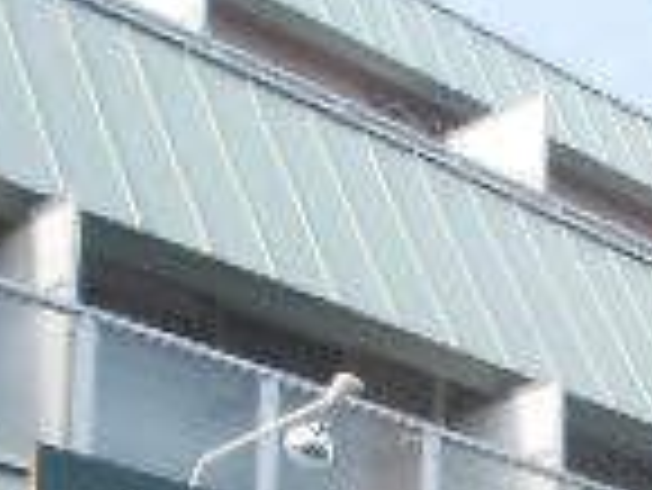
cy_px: 958
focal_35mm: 115
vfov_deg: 11.7
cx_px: 791
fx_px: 2168
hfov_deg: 16.4
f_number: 3.2
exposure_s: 1/400
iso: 80
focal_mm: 4.6
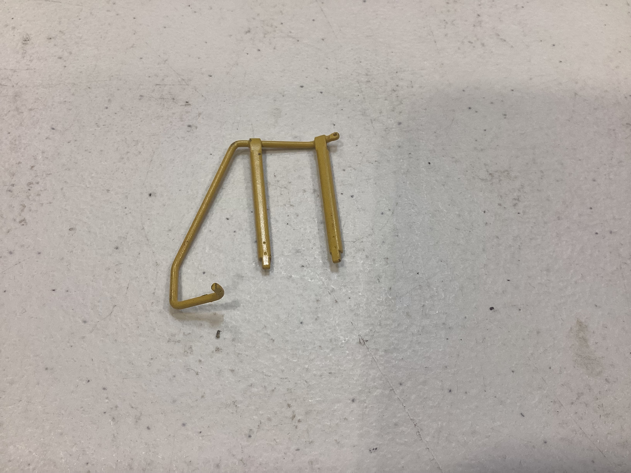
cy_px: 236
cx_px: 316
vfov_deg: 45.4
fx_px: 565
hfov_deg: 58.4
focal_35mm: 31
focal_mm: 3.3
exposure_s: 1/120
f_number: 2.4
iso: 80
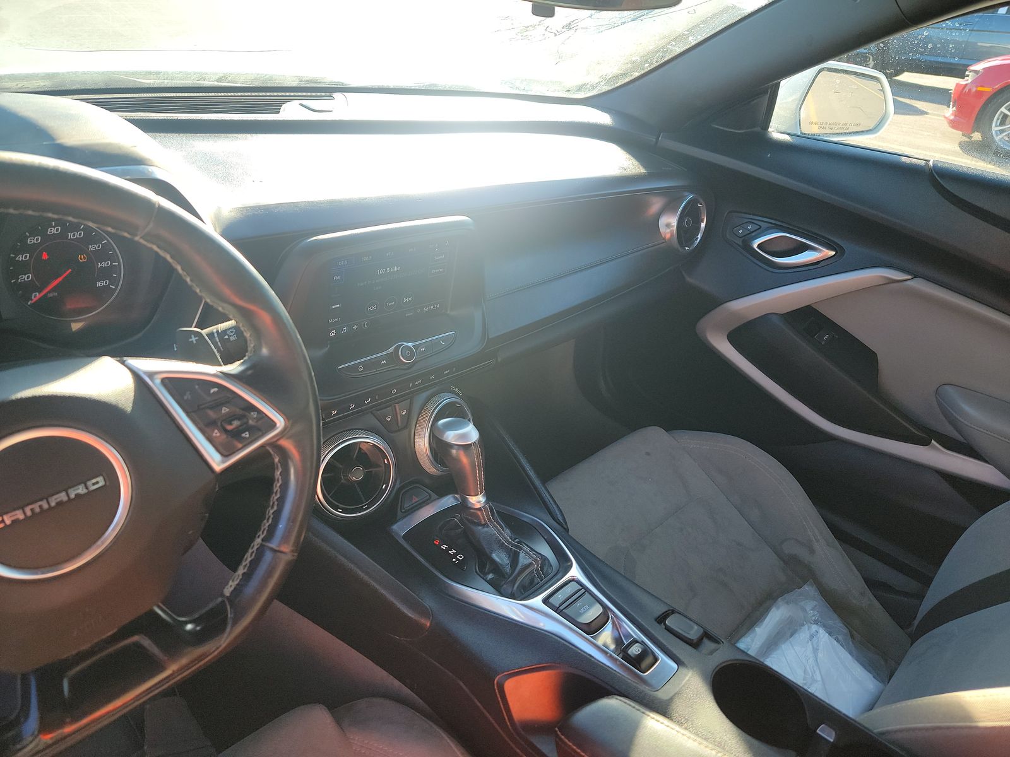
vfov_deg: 56.8
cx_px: 505
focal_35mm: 24
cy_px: 378
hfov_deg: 71.6
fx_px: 700
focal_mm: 6.7
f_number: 1.8
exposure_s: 1/119
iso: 75
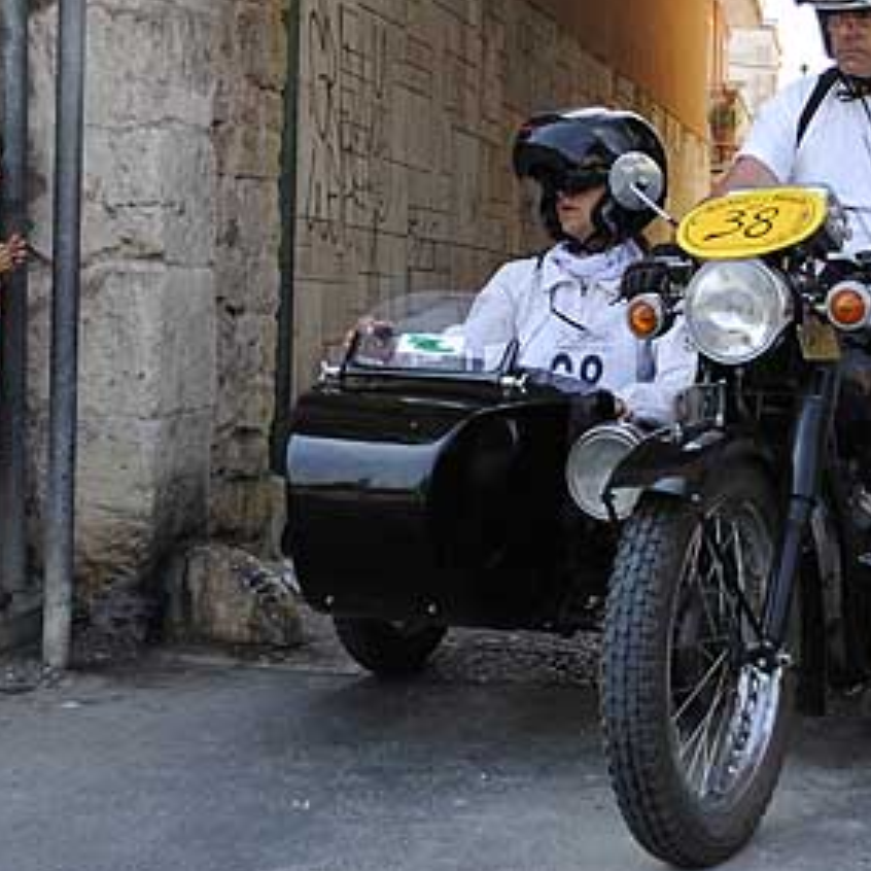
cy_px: 377
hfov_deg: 26.1
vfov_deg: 26.1
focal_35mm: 66
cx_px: 466
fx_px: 1879
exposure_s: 1/500
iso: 320
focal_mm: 30
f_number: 4.5
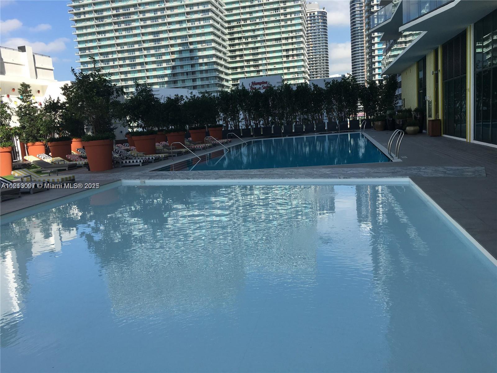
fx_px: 416
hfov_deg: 61.7
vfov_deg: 48.2
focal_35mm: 29
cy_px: 186
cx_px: 248
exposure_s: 1/1183
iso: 25
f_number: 2.2
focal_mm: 4.15
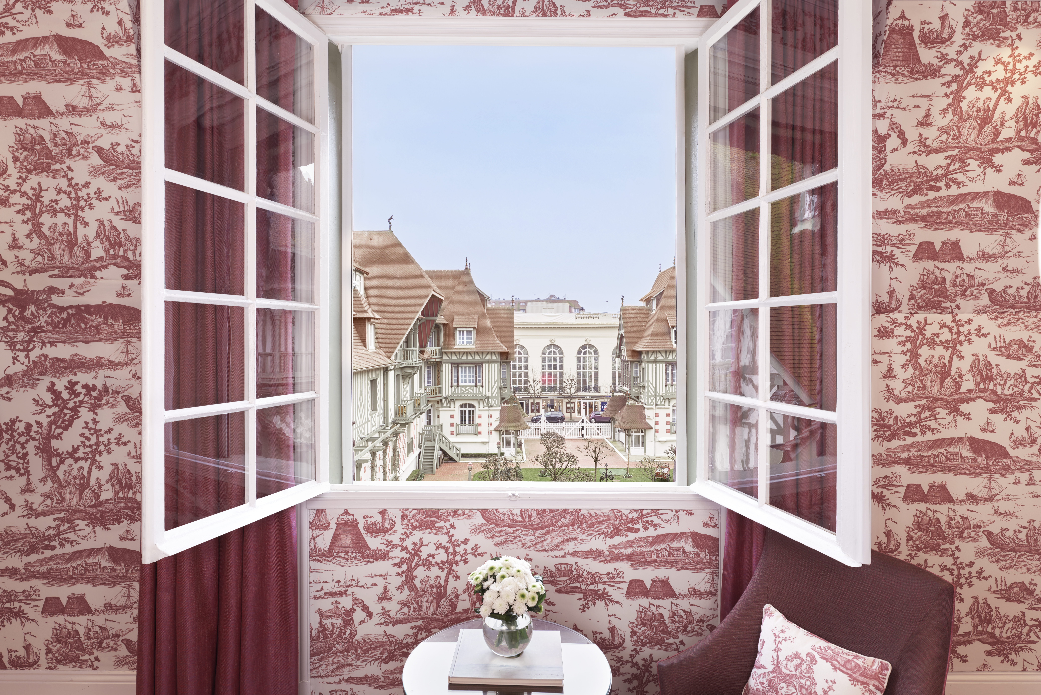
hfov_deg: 84.0
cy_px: 348
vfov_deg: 62.0
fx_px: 578
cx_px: 520
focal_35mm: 20
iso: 100
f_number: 9
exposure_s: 1/3.33
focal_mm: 20
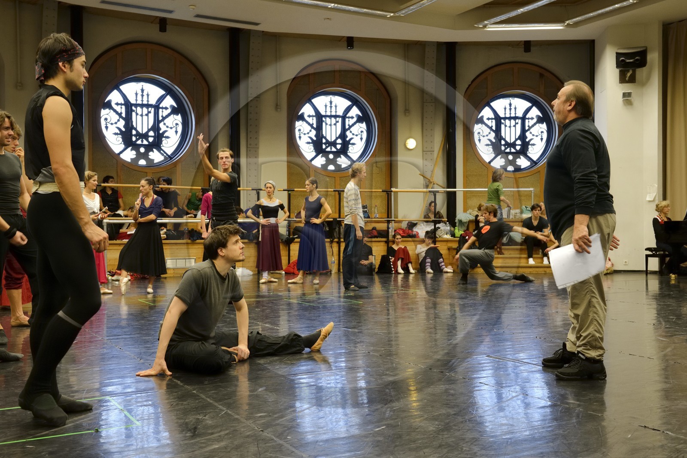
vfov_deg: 36.9
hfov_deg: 53.1
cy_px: 229
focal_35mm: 36
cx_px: 344
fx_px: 687
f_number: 7.1
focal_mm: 36
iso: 1600
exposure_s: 1/60
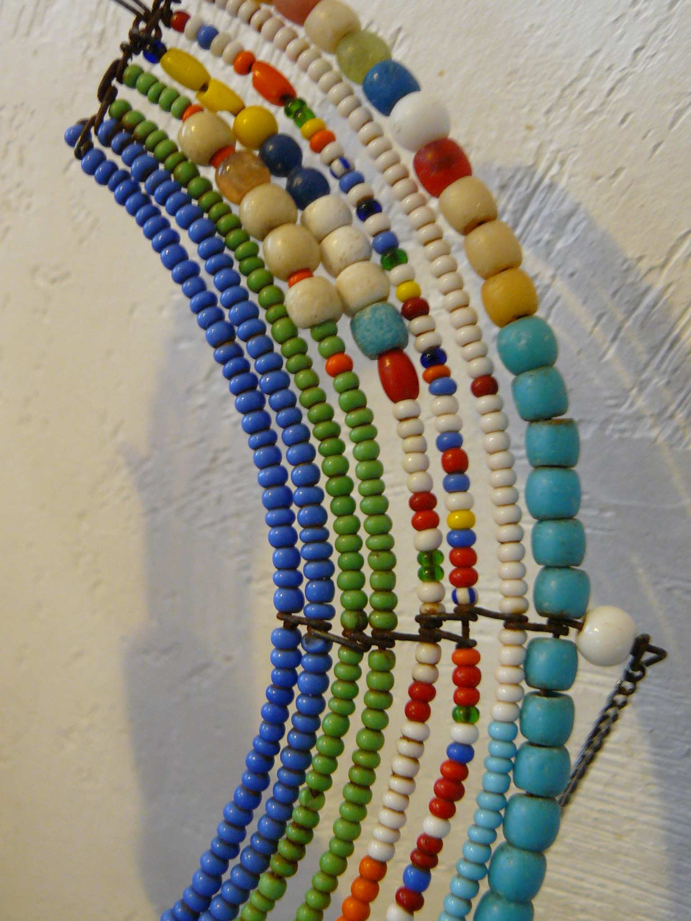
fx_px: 1091
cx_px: 346
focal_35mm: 41
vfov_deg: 45.8
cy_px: 460
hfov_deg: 35.1
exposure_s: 1/10
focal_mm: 6
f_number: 2.8
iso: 200
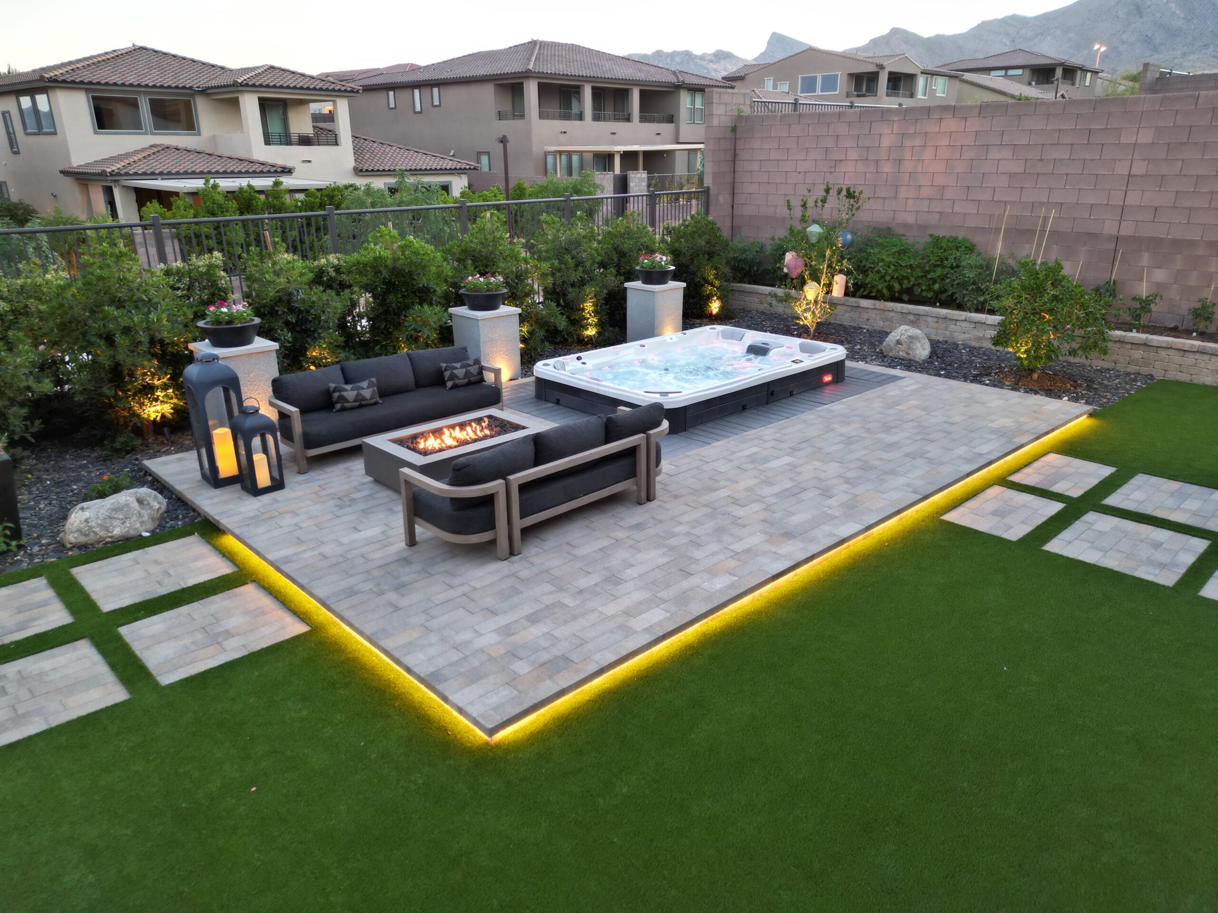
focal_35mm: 24
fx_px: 844
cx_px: 609
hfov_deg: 71.6
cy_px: 456
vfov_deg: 56.8
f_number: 1.7
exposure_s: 1/15
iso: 160
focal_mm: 6.72
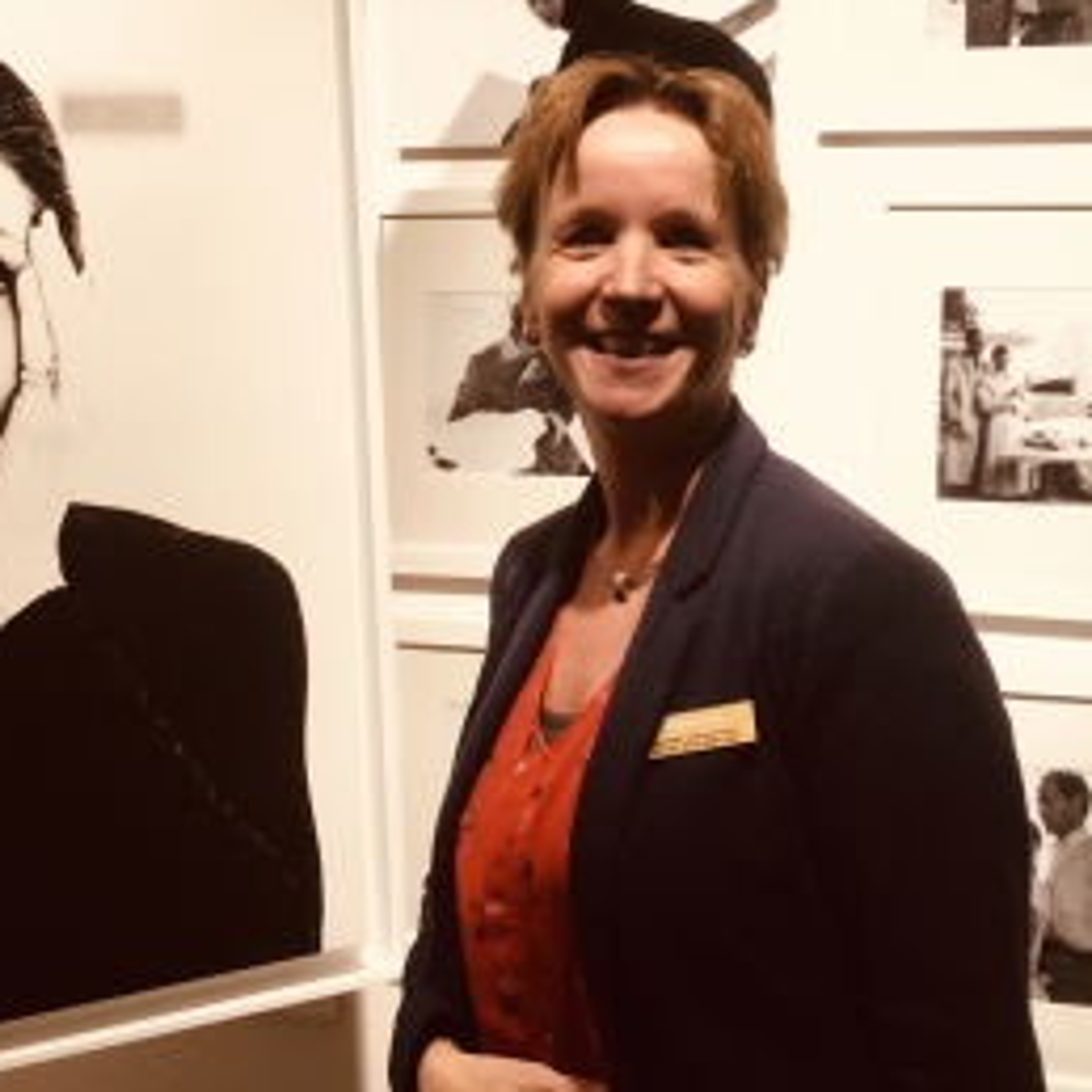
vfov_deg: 44.9
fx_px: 1321
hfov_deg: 44.7
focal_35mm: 37
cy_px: 508
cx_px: 428
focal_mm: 4.15
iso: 25
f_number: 2.2
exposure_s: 1/100
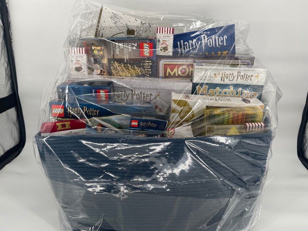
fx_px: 222
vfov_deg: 54.9
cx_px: 154
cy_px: 116
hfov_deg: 69.4
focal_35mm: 25
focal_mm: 5.1
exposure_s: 1/185
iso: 32
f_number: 1.6
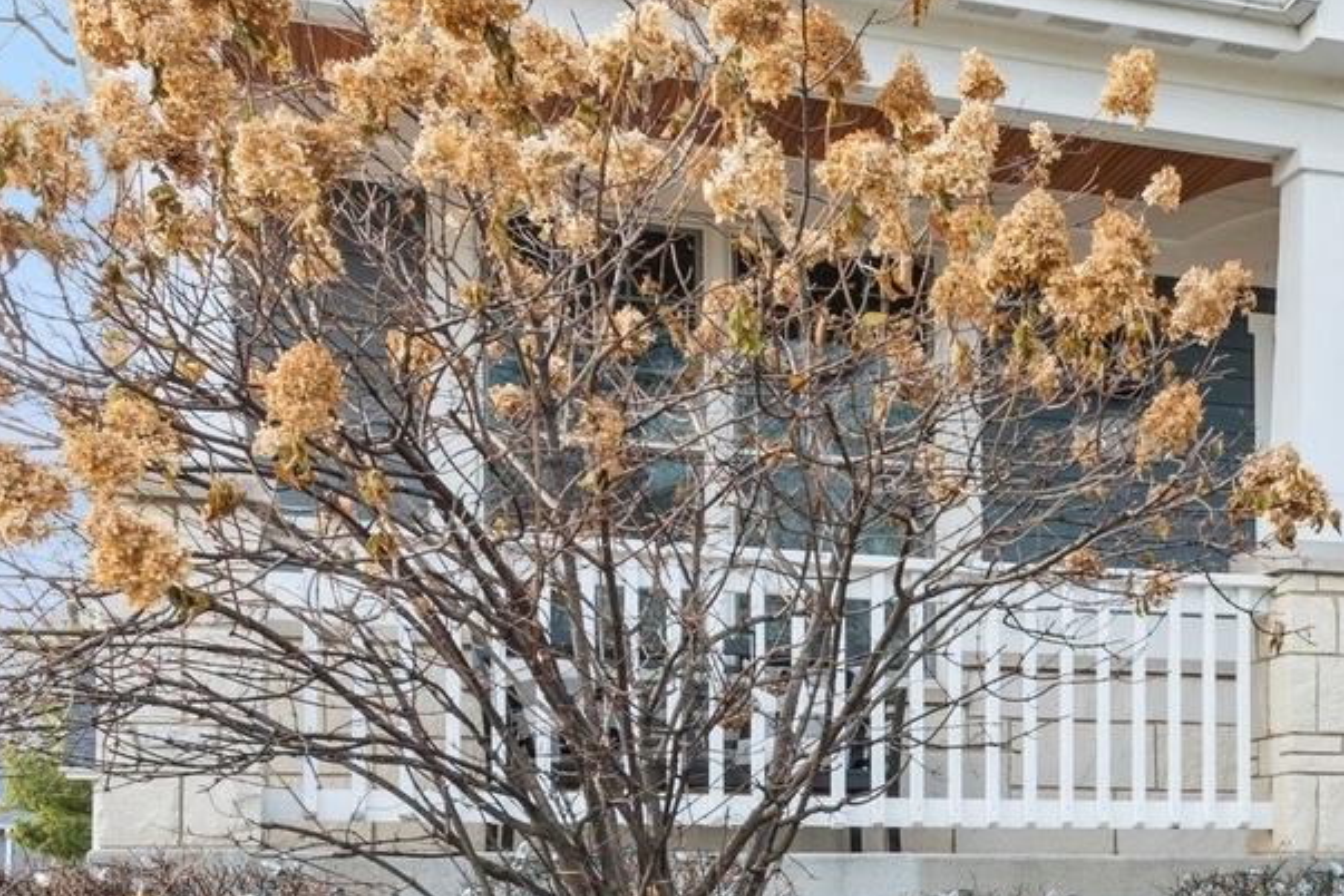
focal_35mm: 51
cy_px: 767
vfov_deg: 25.8
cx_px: 1265
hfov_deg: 36.0
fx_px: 1904
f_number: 8
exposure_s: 1/60
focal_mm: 19
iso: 400
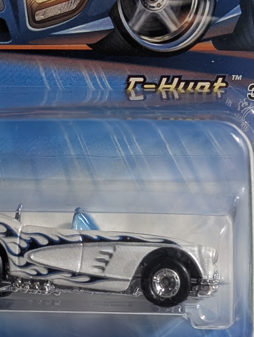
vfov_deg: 14.5
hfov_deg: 11.1
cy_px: 26
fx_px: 1308
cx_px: 105
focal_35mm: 134
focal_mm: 6.9
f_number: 1.68
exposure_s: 1/41.1
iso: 125
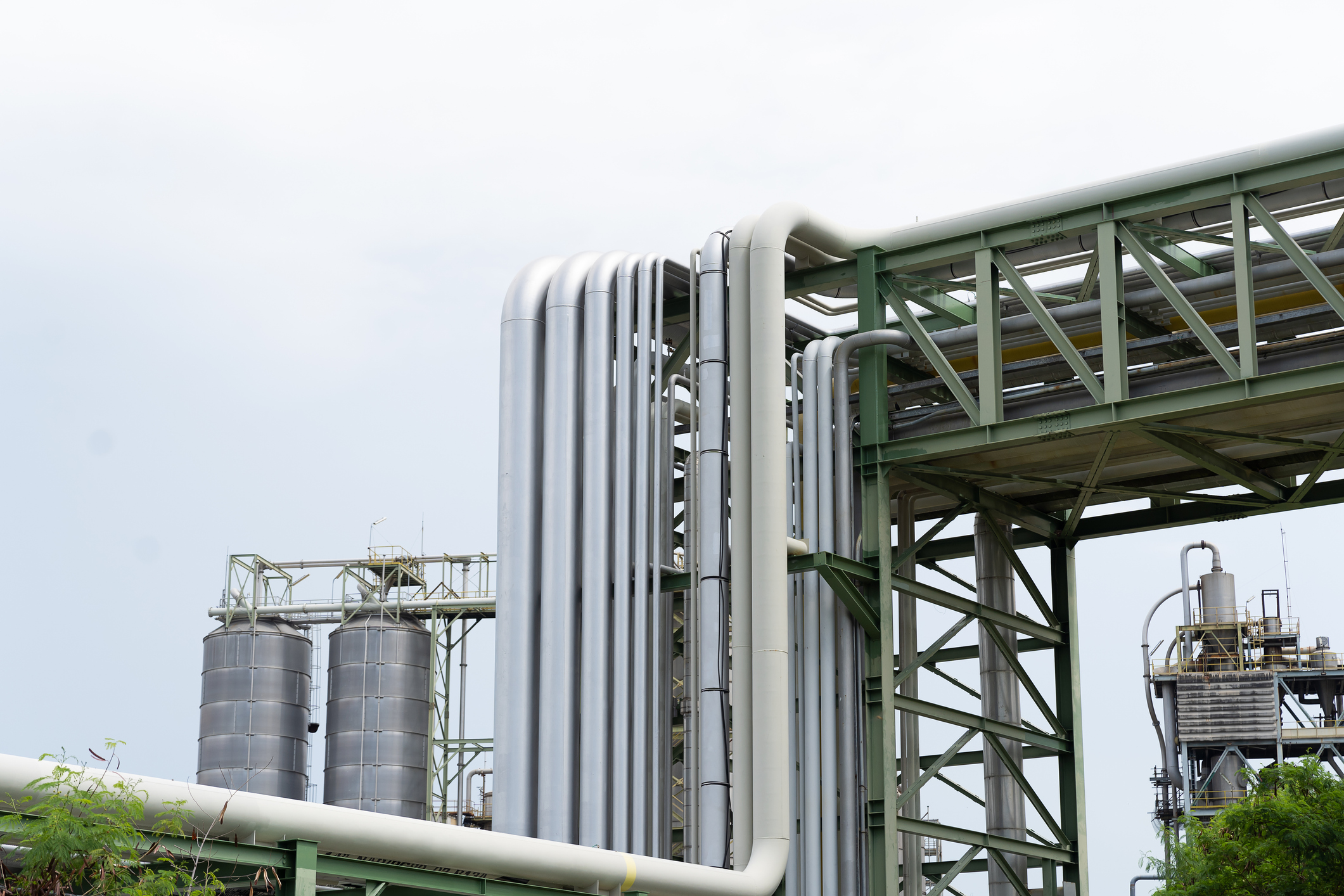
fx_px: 2613
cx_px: 672
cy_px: 448
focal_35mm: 70
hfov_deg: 28.8
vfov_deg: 19.5
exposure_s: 1/1250
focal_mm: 70
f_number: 4.5
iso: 200
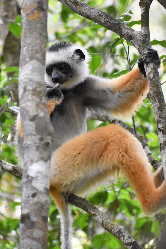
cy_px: 124
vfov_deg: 4.6
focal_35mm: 450
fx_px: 3112
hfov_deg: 3.1
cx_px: 83
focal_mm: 300
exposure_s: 1/250
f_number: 6.3
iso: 2500
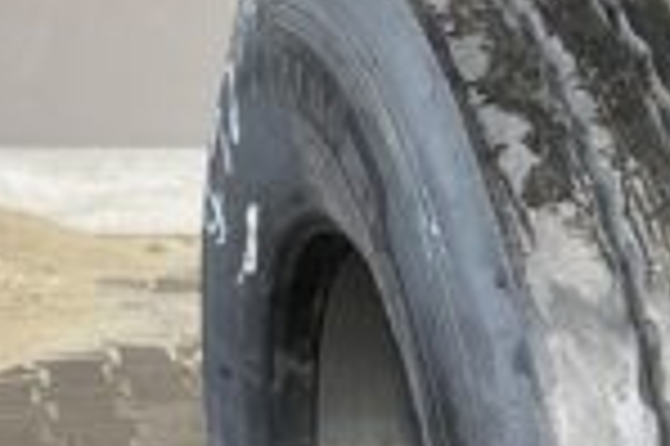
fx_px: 1450
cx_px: 773
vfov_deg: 16.7
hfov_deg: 24.0
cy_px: 547
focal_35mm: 78
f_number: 1.8
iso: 125
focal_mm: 4.25
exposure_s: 1/87
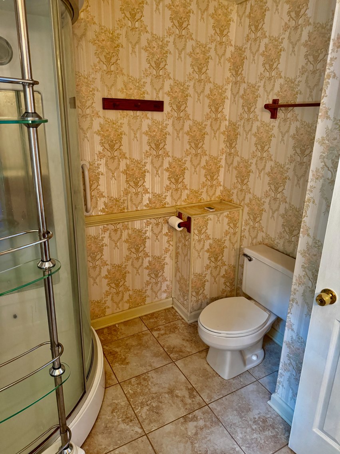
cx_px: 170
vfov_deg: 71.6
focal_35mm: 24
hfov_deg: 56.8
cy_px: 227
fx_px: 314
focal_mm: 6.76
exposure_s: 1/60
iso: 500
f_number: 1.78
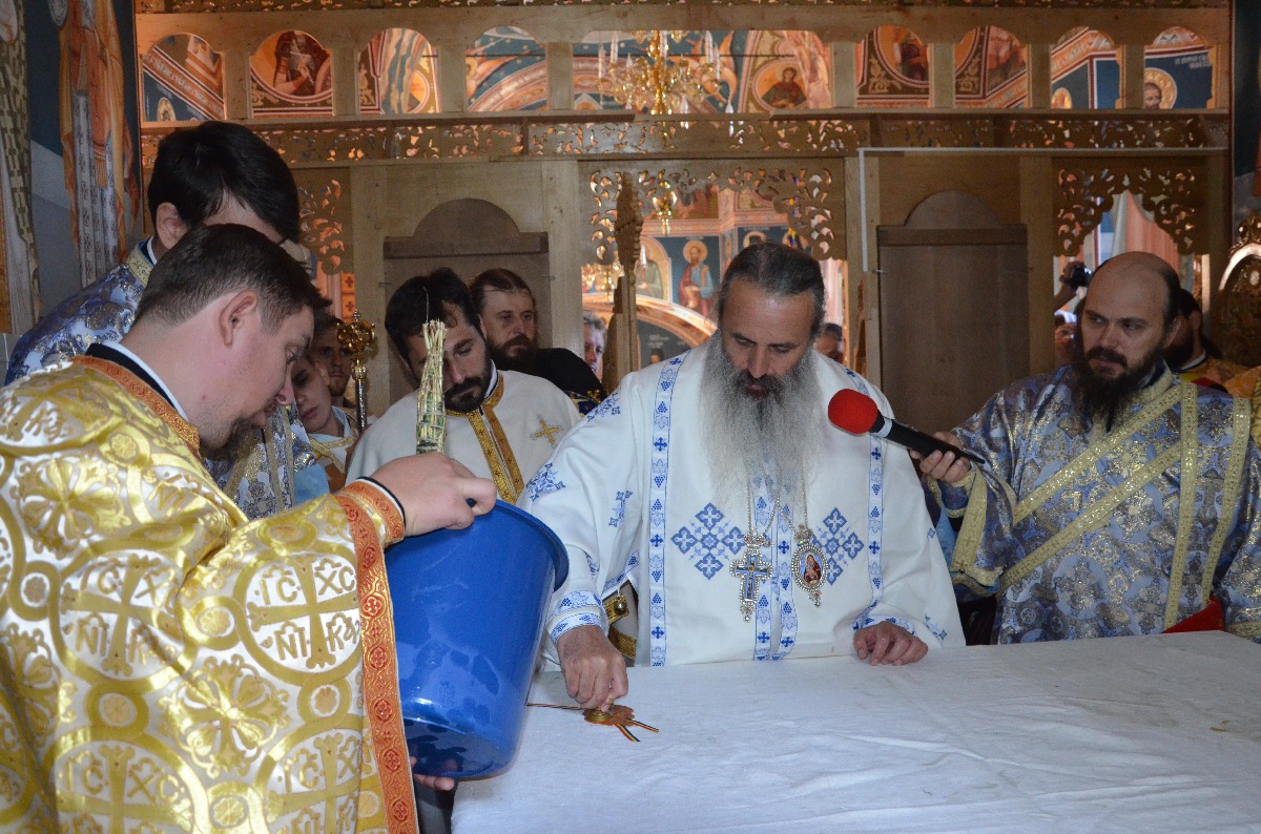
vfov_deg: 41.5
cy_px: 417
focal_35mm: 32
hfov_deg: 59.6
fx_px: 1101
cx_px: 630
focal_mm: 21
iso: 3200
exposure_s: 1/60
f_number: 3.8
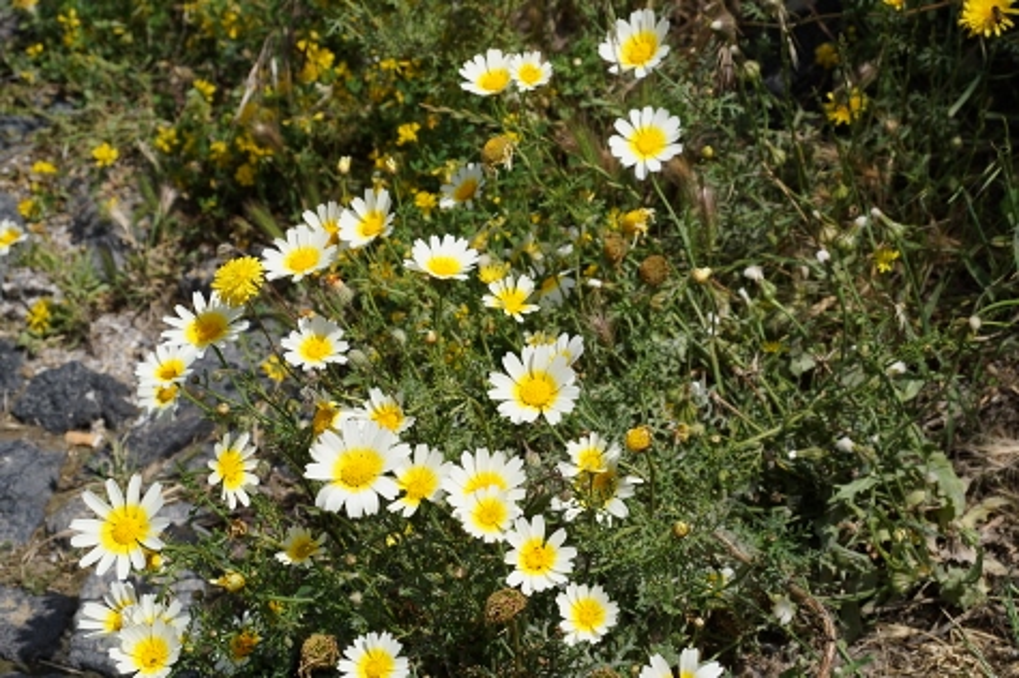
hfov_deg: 24.6
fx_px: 2334
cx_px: 510
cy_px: 339
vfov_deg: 16.5
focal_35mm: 82
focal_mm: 55
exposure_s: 1/400
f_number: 9
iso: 100
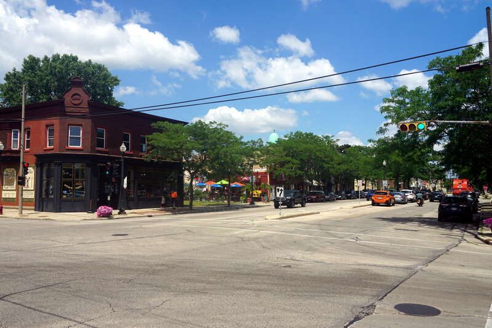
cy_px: 164
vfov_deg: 43.6
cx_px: 246
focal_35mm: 30
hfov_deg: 61.9
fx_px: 410
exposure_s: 1/200
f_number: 11
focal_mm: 20
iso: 100
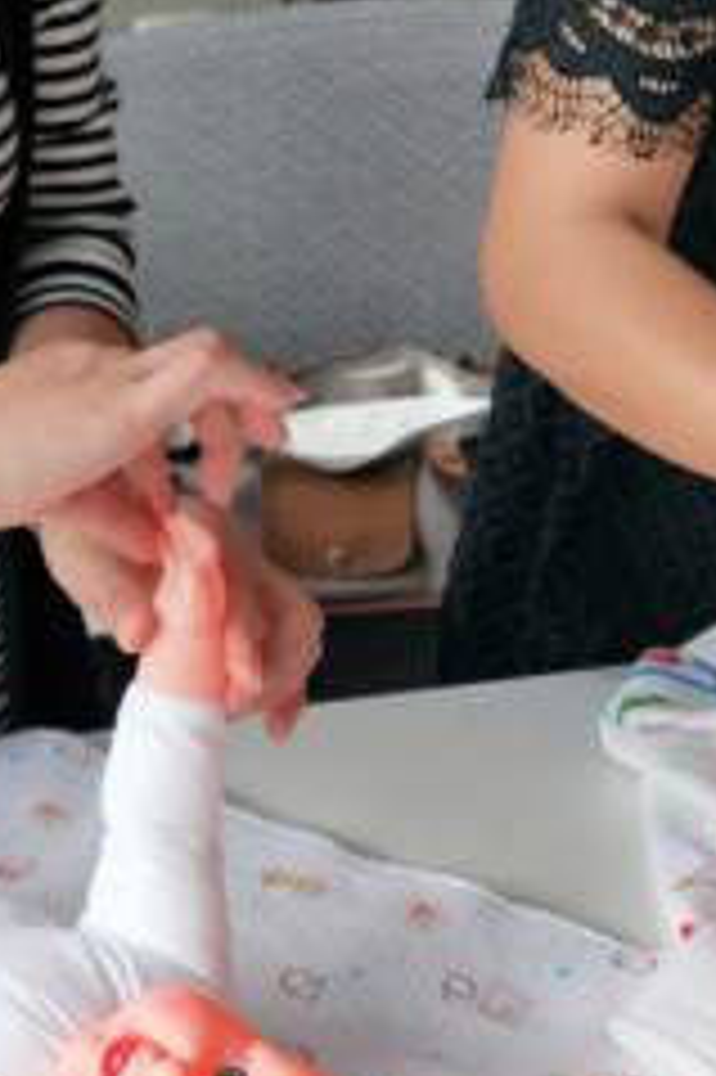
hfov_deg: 21.3
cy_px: 297
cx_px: -95
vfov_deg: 32.9
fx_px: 1792
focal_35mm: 60
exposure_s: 1/300
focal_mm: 3.99
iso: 91
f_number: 1.7
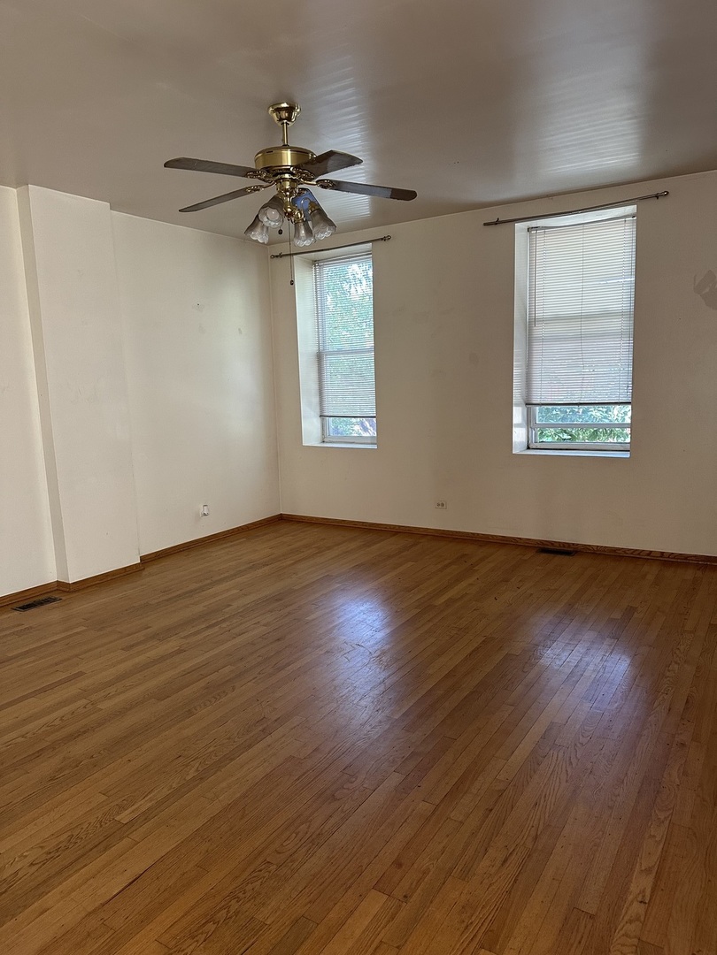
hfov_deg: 56.8
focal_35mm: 24
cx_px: 358
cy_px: 478
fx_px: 663
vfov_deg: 71.6
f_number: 1.78
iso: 250
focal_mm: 6.86
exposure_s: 1/108
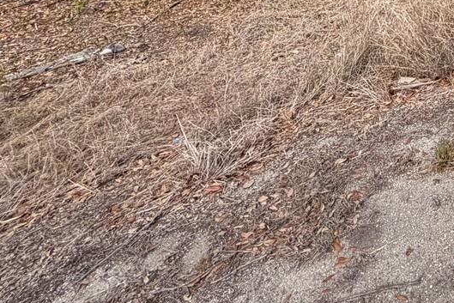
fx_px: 555
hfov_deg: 34.4
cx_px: 561
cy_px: -134
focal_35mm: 44
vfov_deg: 24.6
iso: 40
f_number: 2.2
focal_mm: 2.22
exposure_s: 1/770
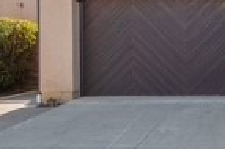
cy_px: 52
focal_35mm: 76
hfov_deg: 24.8
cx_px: 250
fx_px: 474
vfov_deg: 17.9
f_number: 5.6
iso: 140
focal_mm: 17
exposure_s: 1/250
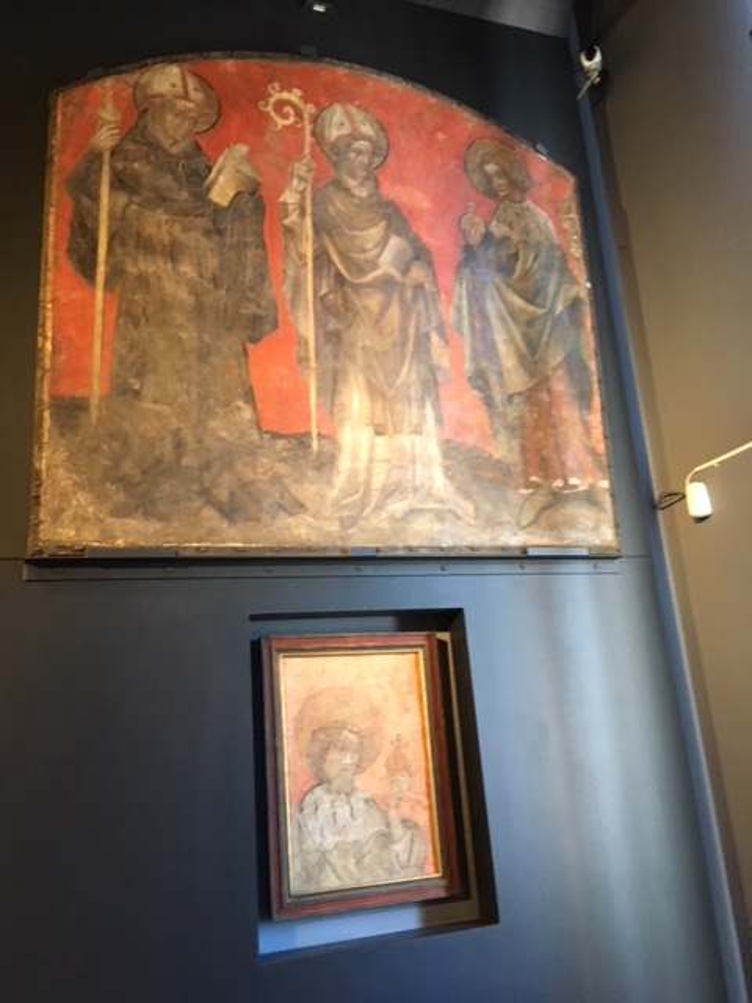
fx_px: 840
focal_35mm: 29
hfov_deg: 48.2
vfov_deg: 61.7
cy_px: 502
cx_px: 376
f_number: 2.2
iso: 200
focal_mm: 4.15
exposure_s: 1/17
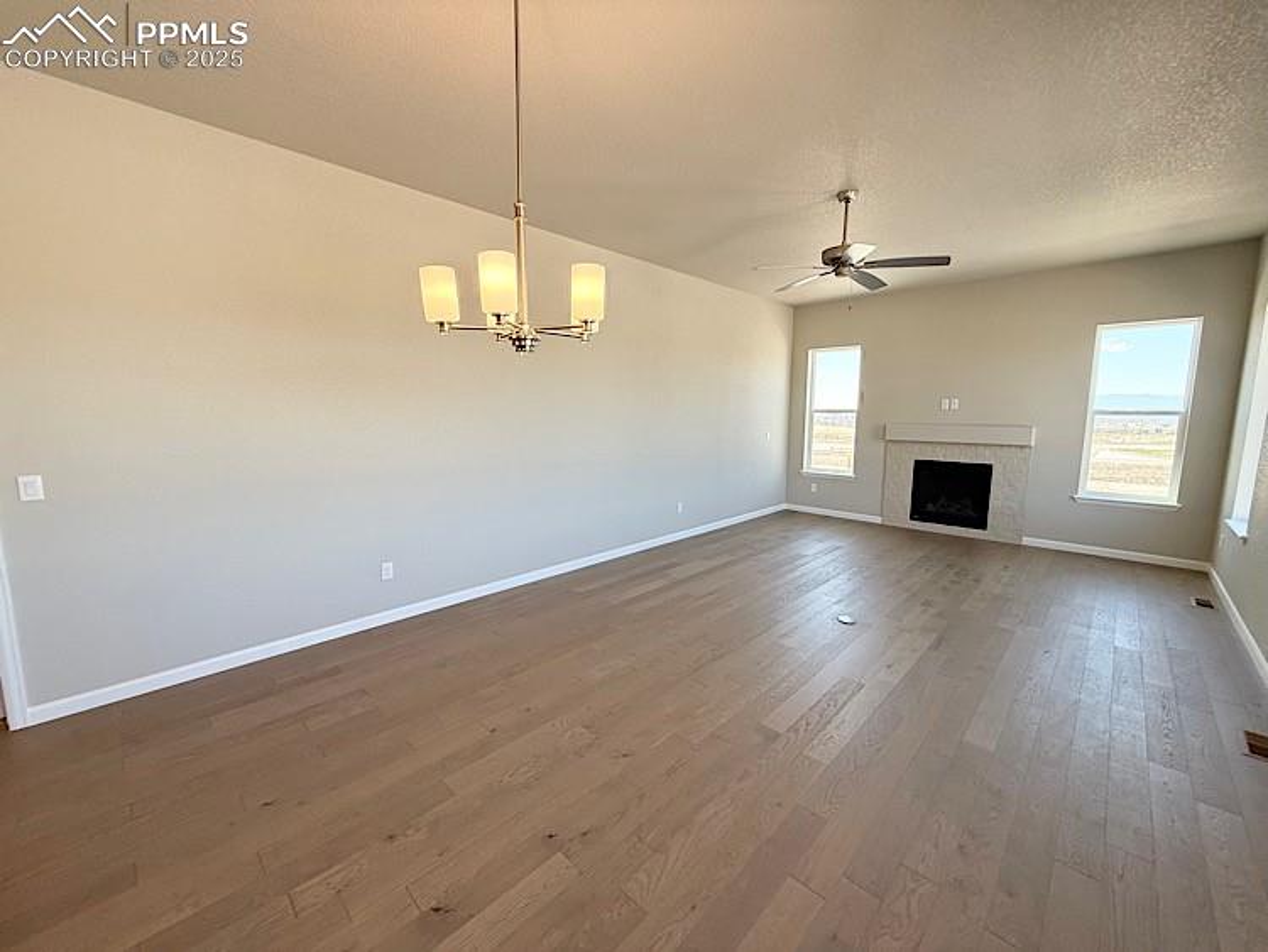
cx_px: 634
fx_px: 513
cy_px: 476
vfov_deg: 85.7
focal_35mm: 14
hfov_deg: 102.0
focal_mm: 2.22
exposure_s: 1/120
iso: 64
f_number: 2.2
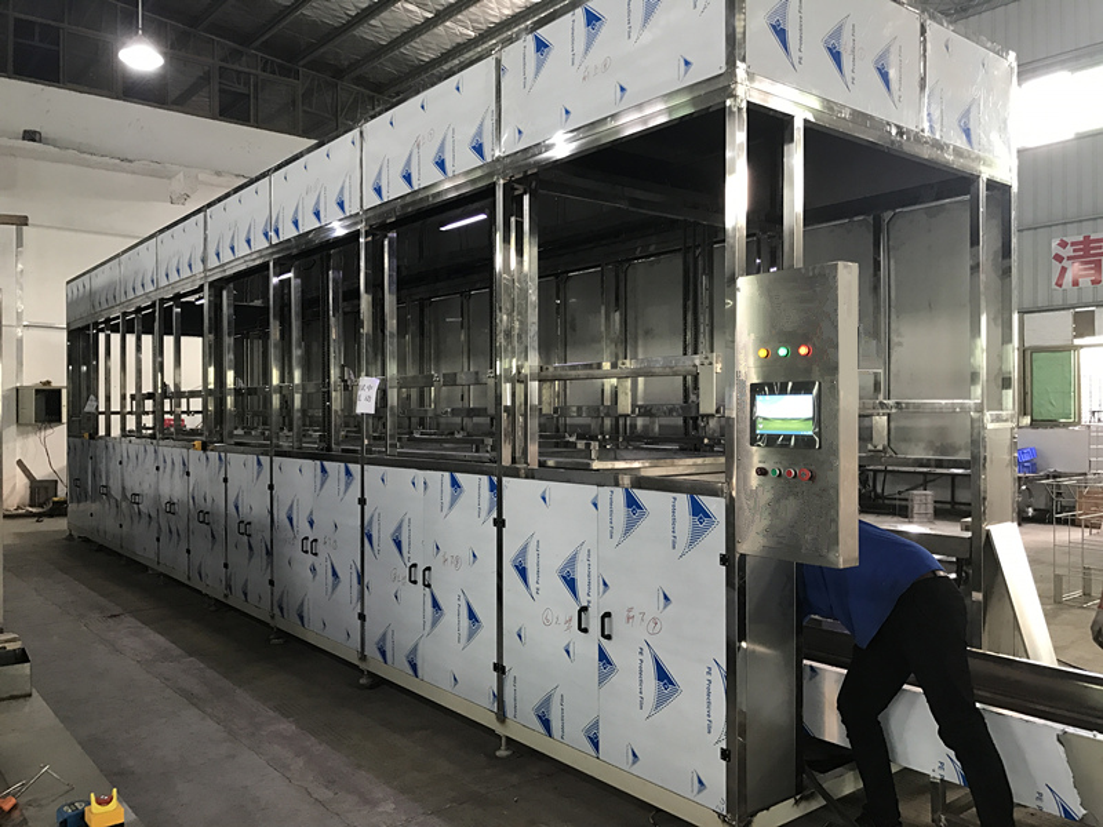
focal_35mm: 28
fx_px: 892
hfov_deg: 63.4
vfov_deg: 49.7
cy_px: 414
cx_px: 552
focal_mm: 3.99
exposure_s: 1/17
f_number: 1.8
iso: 40
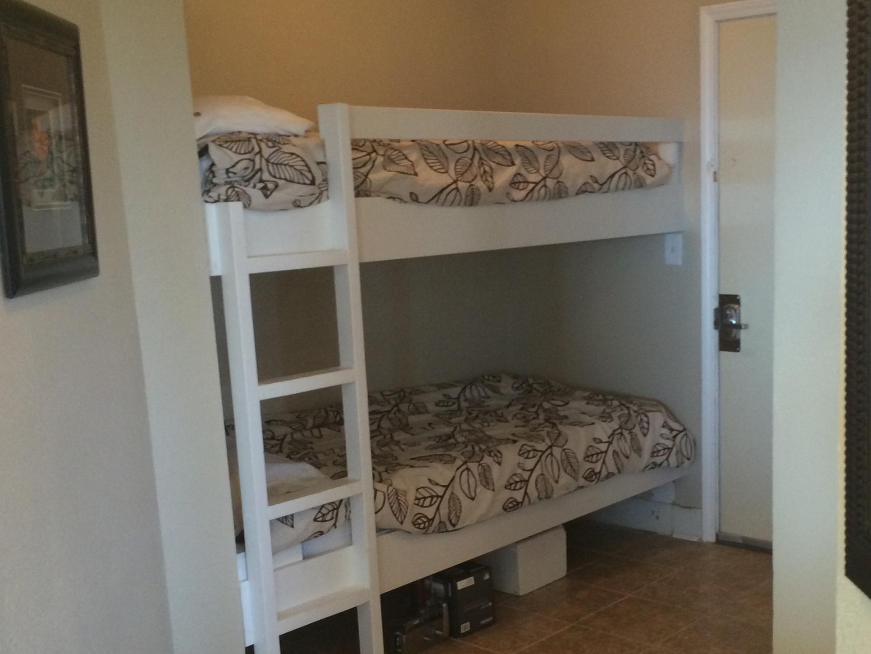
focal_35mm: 45
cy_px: 423
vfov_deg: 32.0
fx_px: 1132
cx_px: 547
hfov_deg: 41.8
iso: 200
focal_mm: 4.15
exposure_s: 1/30
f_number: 2.2
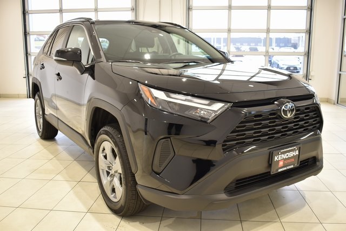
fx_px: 317
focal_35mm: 33
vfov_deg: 40.0
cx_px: 173
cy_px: 116
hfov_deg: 57.2
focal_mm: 22
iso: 360
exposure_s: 1/30
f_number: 3.8
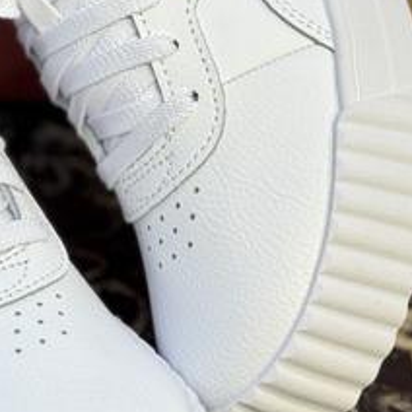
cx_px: 17
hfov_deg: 14.2
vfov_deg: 14.4
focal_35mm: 121
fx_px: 1629
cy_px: 128
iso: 64
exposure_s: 1/331
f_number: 1.78
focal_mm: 6.76
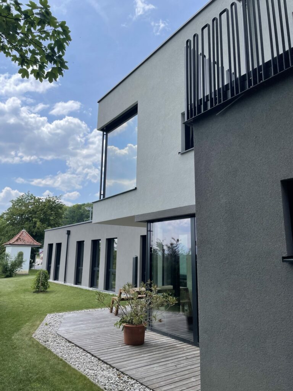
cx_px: 146
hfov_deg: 53.1
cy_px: 196
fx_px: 293
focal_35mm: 26
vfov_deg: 67.3
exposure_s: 1/3205
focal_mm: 4.2
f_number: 1.6
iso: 32
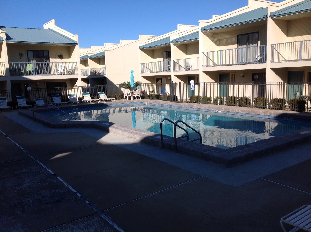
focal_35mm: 35
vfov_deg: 40.6
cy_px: 116
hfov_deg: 52.7
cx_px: 156
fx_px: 314
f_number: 2.4
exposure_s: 1/2160
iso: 50
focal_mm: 4.28
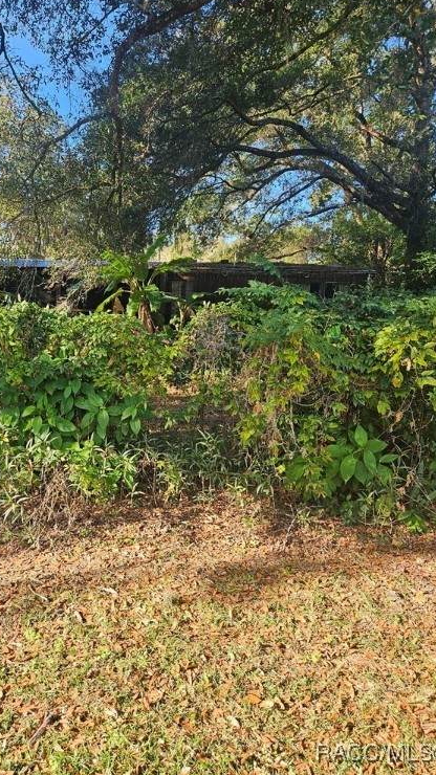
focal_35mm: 26
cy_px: 374
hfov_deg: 43.8
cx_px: 152
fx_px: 535
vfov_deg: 71.9
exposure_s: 1/295
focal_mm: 5.4
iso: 25
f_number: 1.8
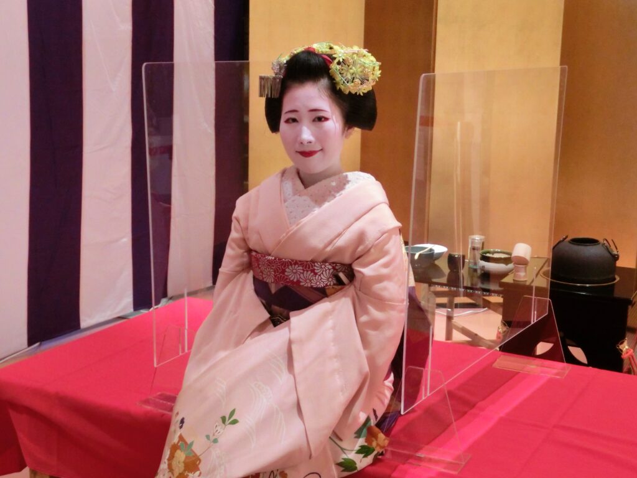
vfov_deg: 30.9
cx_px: 318
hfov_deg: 40.4
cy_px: 239
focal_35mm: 47
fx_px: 865
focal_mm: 8.29
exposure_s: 1/125
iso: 640
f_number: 4.2
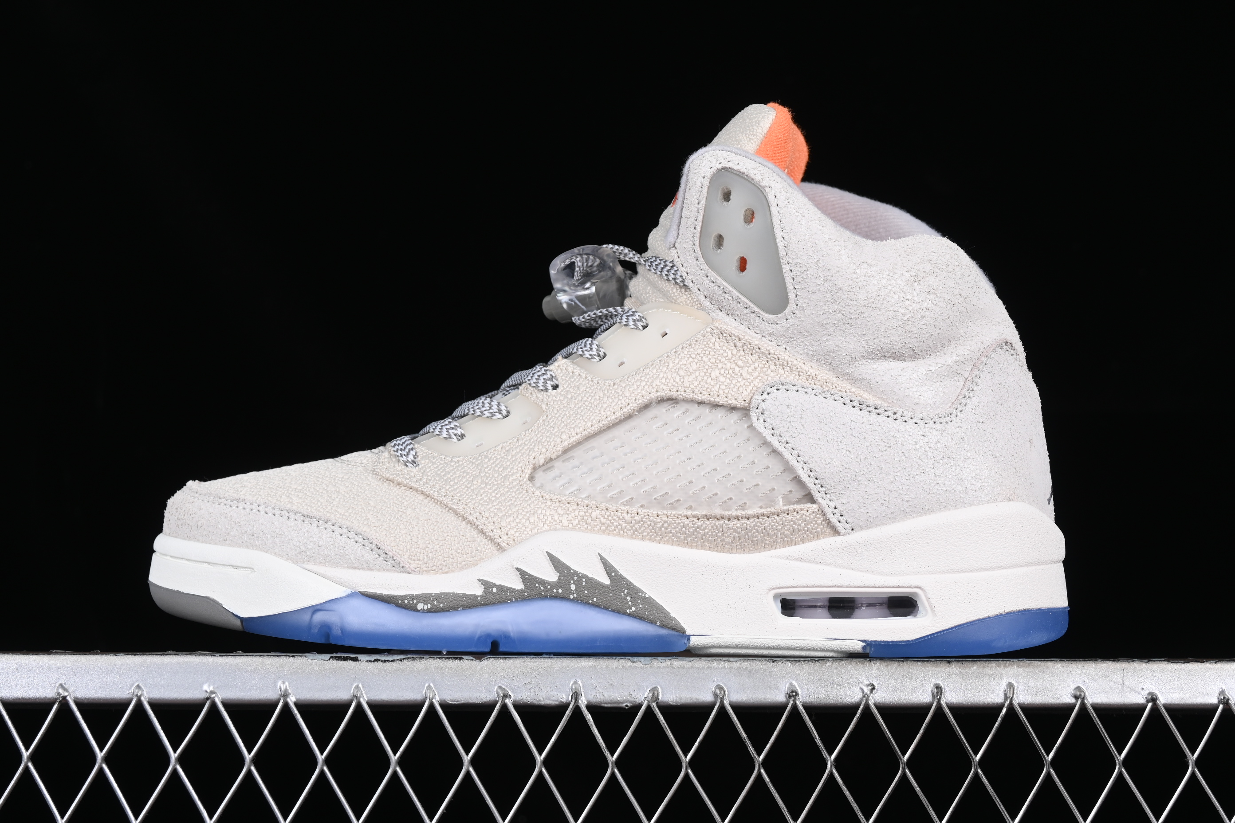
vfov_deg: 18.2
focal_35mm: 75
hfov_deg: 27.0
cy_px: 412
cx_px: 618
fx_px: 2573
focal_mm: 50
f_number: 8
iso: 160
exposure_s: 1/80
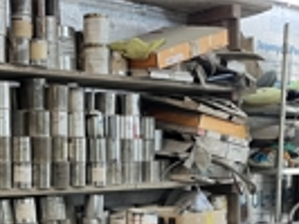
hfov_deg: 25.0
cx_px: 128
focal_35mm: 78
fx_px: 674
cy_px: 233
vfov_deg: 18.4
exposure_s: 1/60
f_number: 1.6
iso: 80
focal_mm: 5.1
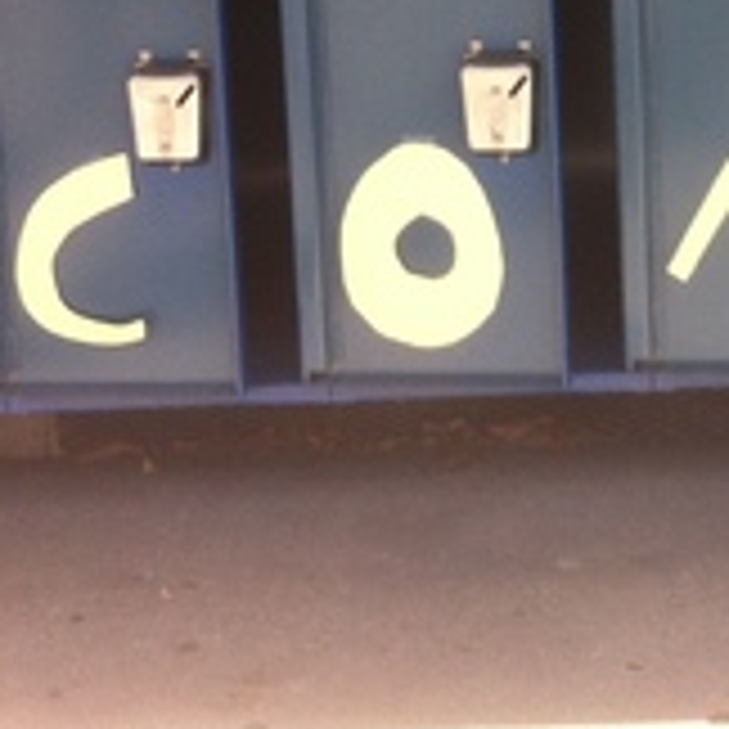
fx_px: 2907
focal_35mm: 122
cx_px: 958
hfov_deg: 13.7
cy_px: -284
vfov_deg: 13.6
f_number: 2.8
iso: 80
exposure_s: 1/178
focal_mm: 3.85
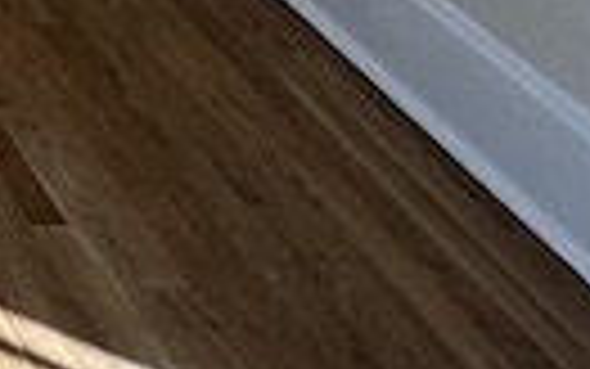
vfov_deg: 10.6
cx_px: -725
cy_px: -752
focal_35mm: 84
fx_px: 1351
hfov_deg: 16.0
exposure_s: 1/120
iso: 80
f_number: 1.8
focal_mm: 1.57
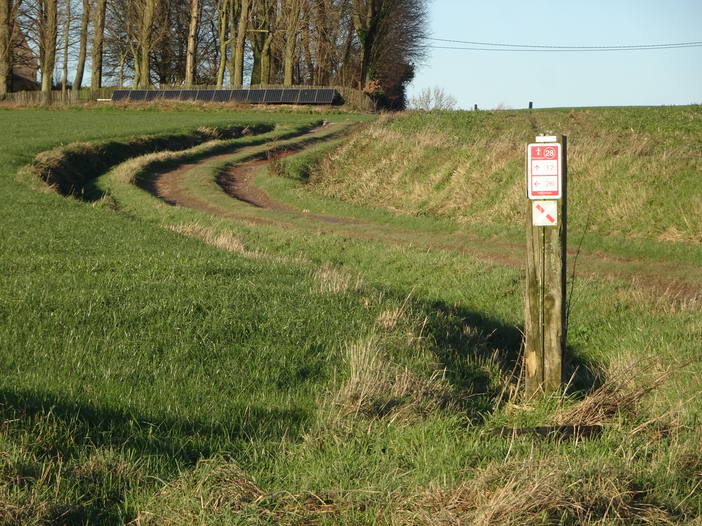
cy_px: 263
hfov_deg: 9.9
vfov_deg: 7.4
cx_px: 351
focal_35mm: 200
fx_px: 4056
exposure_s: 1/200
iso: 100
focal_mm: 34.17
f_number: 6.3
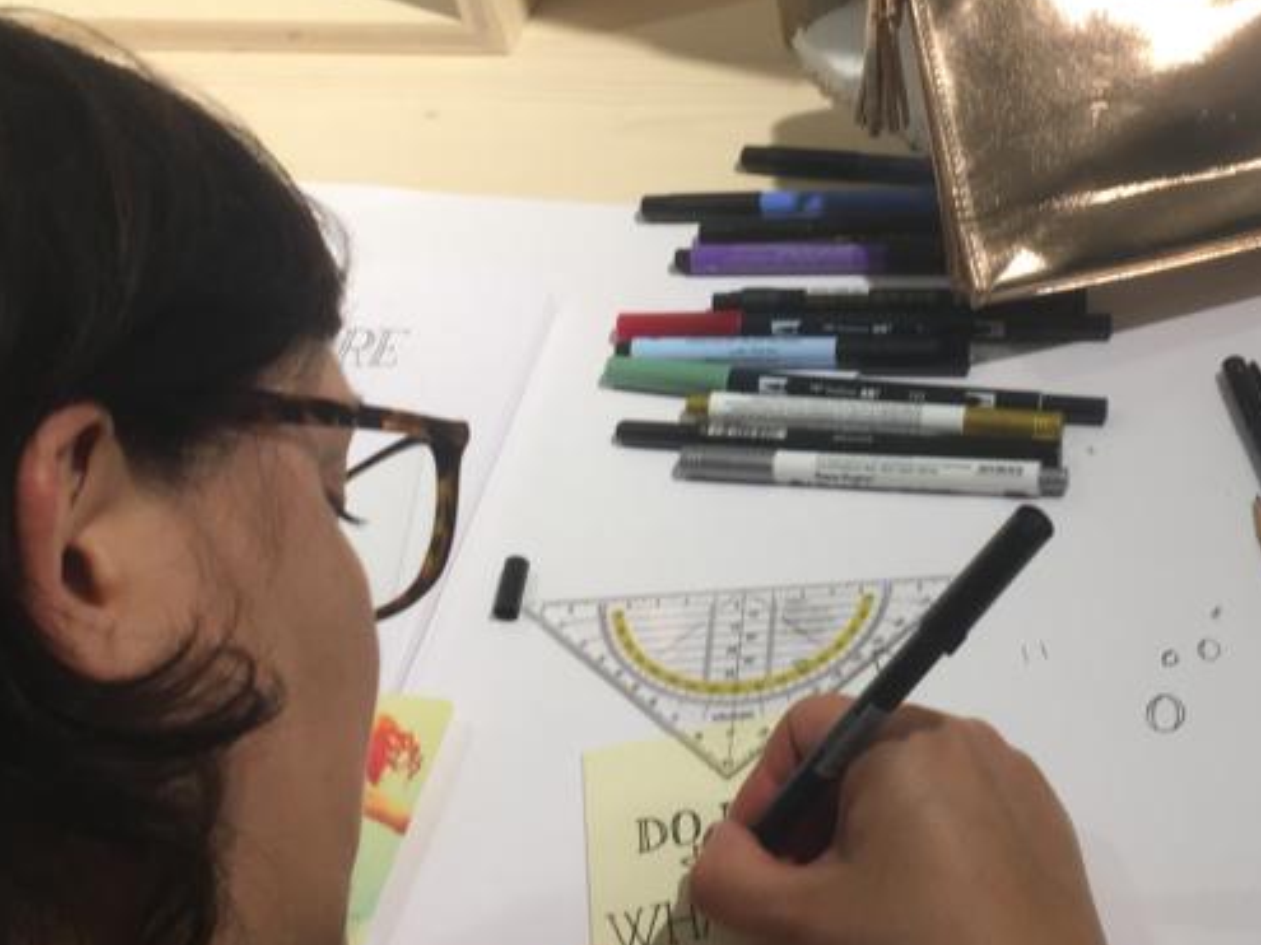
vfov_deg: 24.3
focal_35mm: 60
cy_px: 293
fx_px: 2185
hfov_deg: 31.9
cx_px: 869
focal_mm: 4.15
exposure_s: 1/100
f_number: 2.2
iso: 40
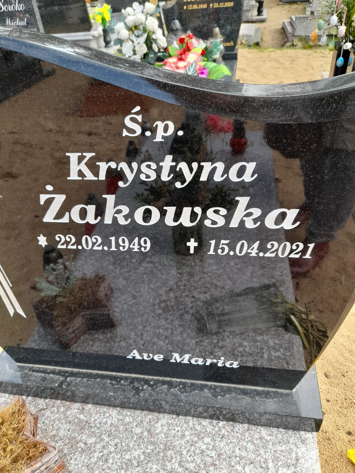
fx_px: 342
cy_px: 236
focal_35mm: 25
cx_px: 178
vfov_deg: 69.4
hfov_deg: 54.9
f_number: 2
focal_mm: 4.6
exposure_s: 1/120
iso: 25
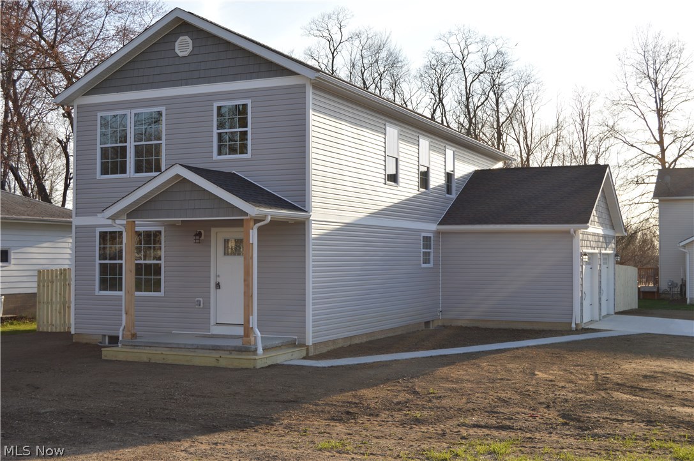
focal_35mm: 45
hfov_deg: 43.7
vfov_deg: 29.8
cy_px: 230
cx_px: 347
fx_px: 866
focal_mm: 30
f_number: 7.1
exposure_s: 1/200
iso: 100
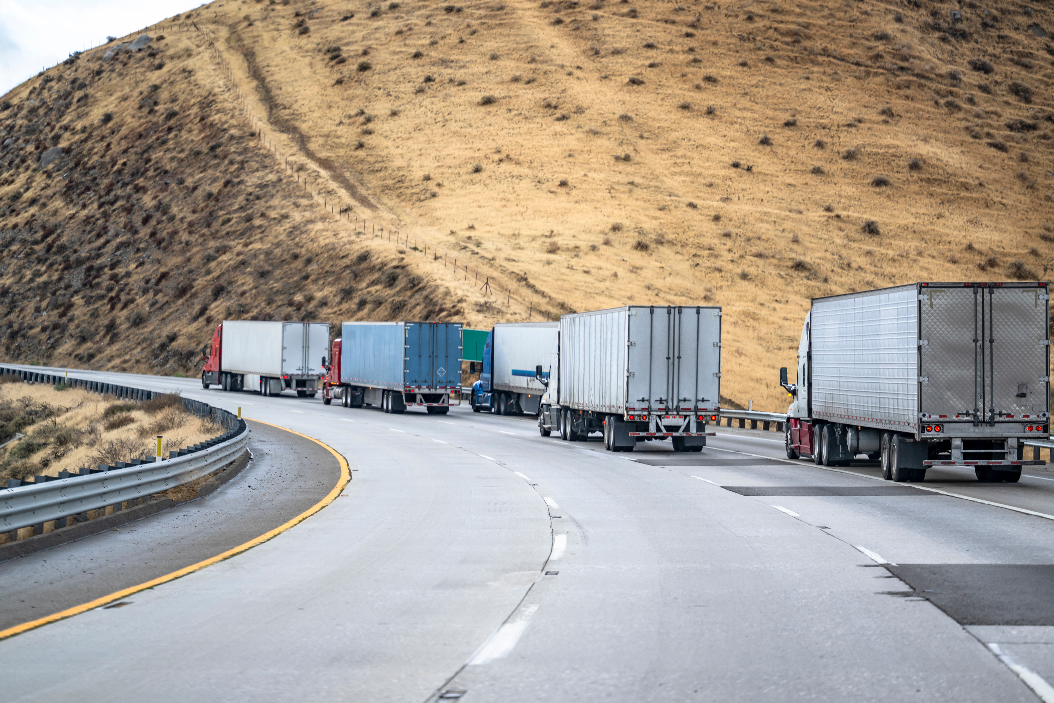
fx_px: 3074
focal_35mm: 105
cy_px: 352
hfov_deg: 19.5
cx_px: 527
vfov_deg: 13.0
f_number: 2.8
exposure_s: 1/320
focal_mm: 105
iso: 64
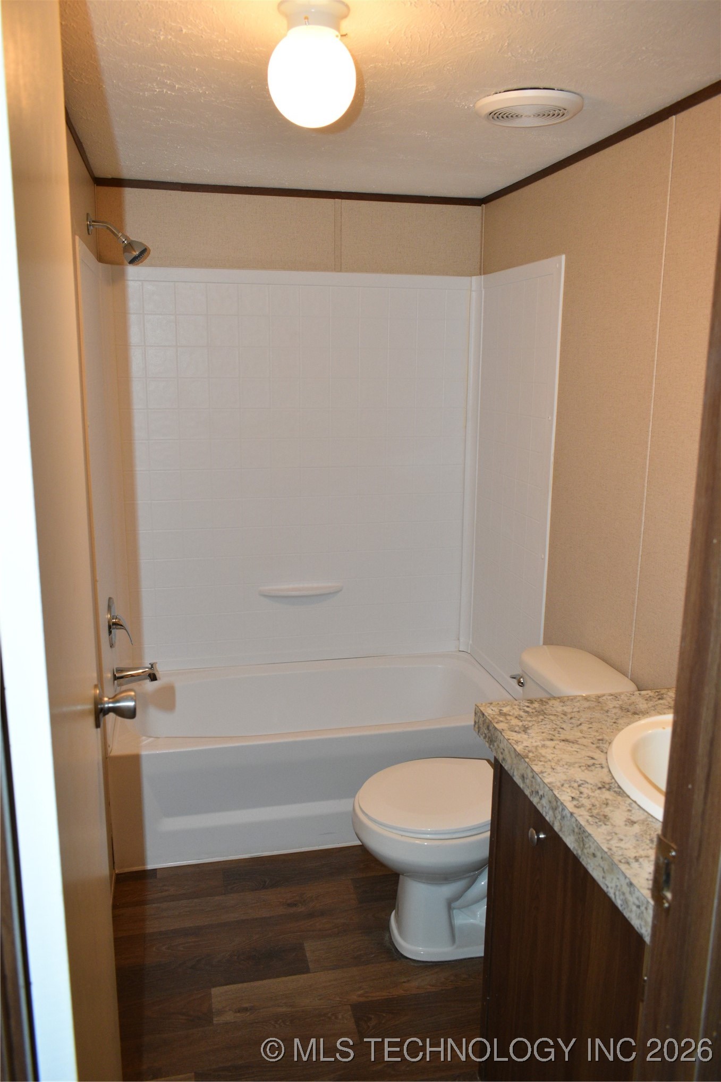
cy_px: 541
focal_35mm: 27
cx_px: 360
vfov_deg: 67.4
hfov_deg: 47.9
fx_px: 811
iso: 800
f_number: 5
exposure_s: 1/100
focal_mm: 18
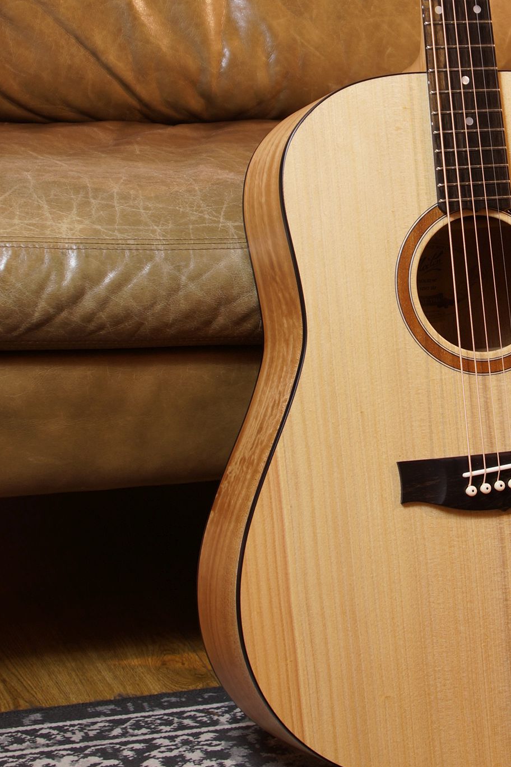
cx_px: 439
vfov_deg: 22.3
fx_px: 1916
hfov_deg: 15.1
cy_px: 156
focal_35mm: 90
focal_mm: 30
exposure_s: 1/8
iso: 100
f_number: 5
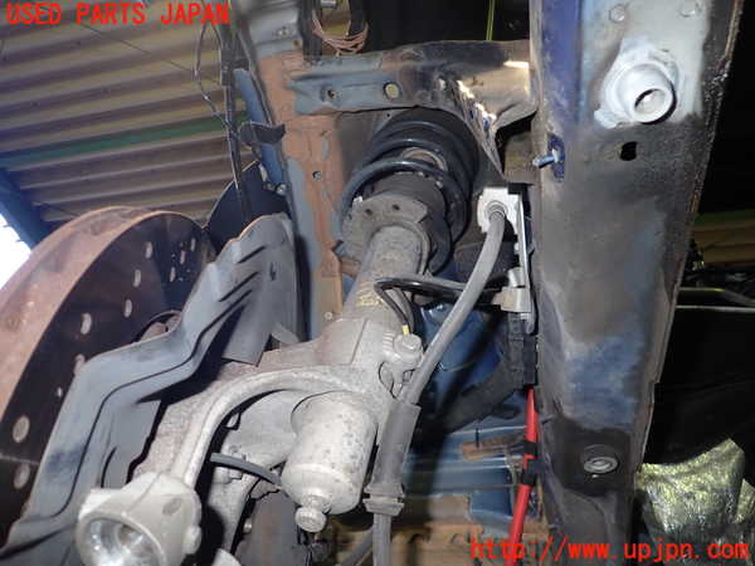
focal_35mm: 25
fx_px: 545
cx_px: 378
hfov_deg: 69.4
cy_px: 283
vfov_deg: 54.9
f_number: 2
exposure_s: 1/30
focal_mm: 4.5
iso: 200
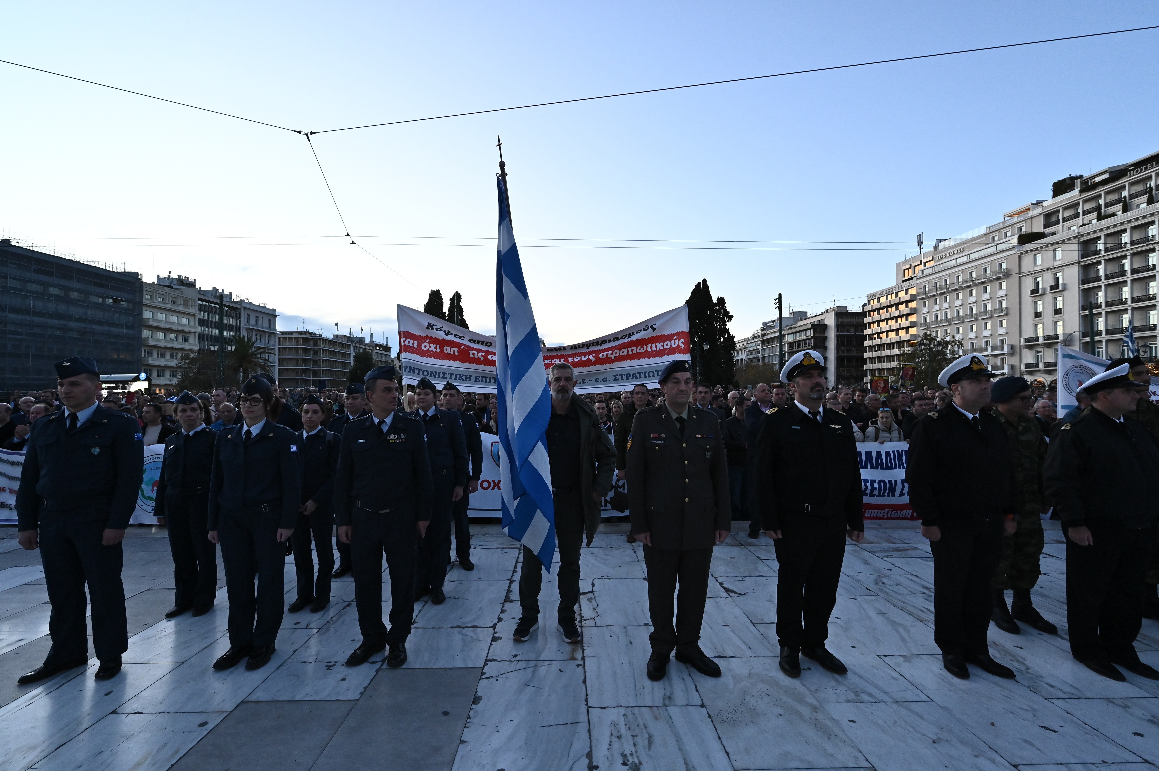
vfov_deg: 73.7
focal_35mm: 16
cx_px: 580
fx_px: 515
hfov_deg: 96.8
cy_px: 386
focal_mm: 16
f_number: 6.3
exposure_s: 1/250
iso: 1800
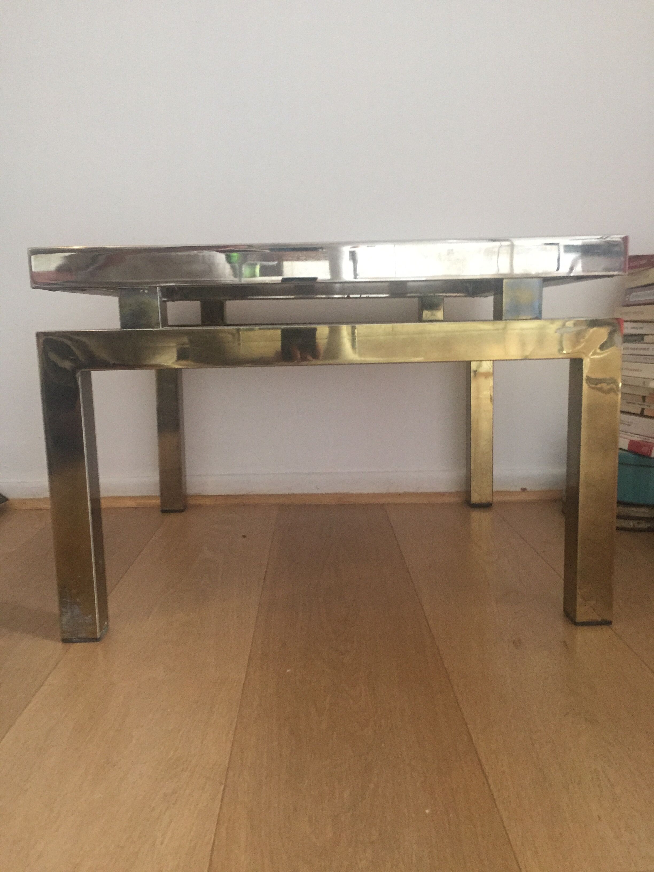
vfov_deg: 61.7
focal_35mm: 29
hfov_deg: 48.2
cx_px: 327
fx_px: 731
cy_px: 436
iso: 320
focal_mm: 4.15
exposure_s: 1/17
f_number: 2.2
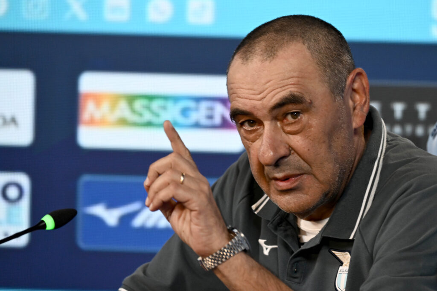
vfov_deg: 6.0
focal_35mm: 230
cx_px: 218
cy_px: 146
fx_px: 2792
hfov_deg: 8.9
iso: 2000
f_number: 5
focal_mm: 230
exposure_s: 1/160
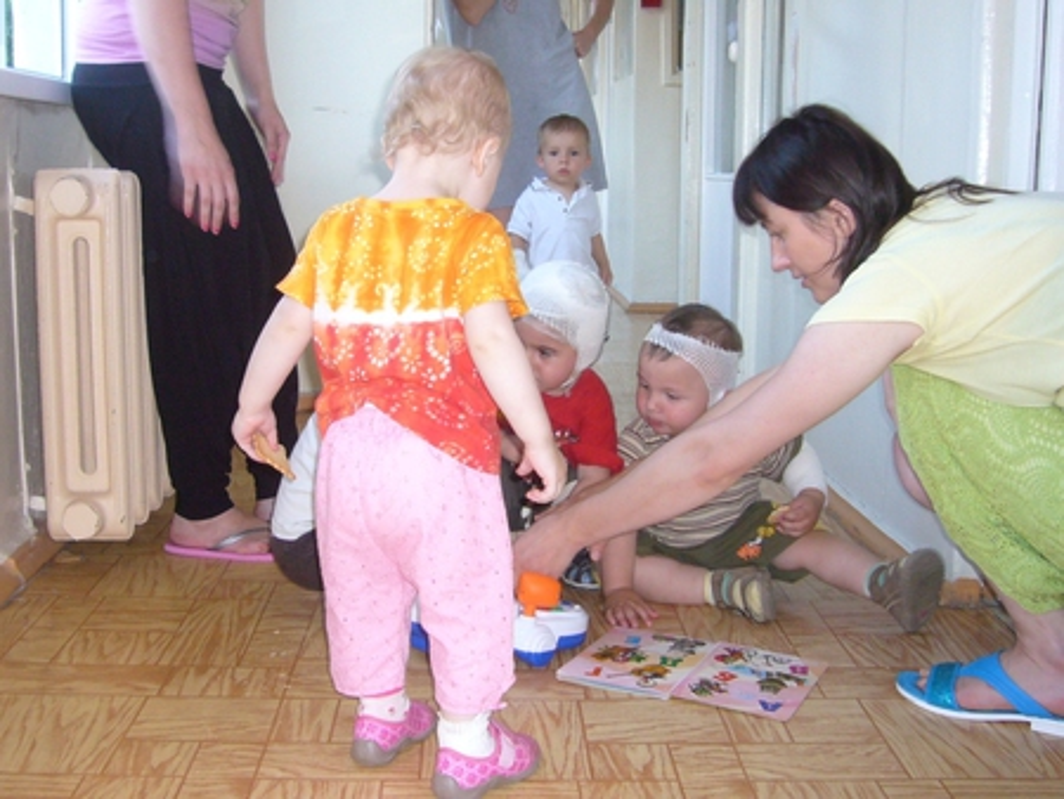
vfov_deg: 49.8
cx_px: 532
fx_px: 861
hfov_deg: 63.4
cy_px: 400
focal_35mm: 28
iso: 125
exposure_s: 1/30
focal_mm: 4.6
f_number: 2.8
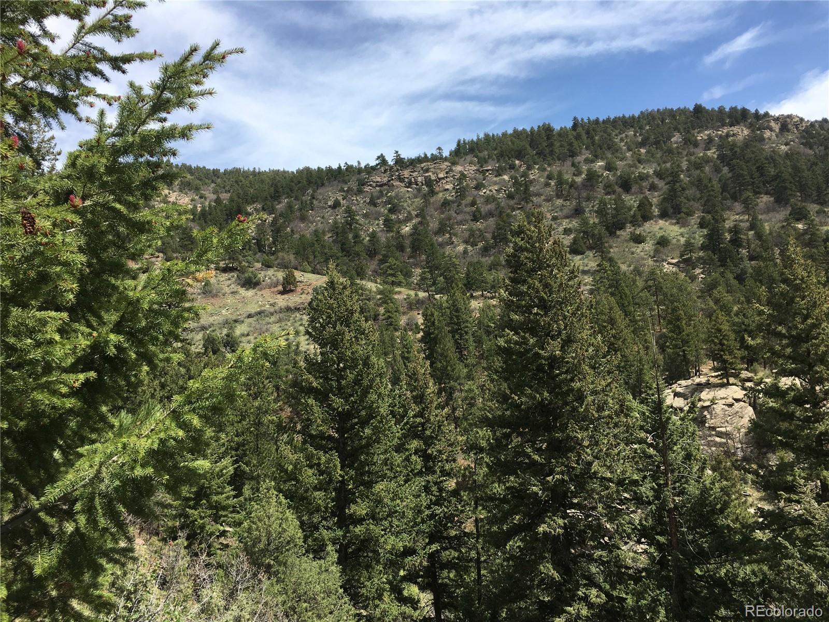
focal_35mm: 29
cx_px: 414
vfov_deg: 48.2
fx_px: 695
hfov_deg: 61.7
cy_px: 311
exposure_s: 1/1241
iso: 25
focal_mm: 4.15
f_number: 2.2
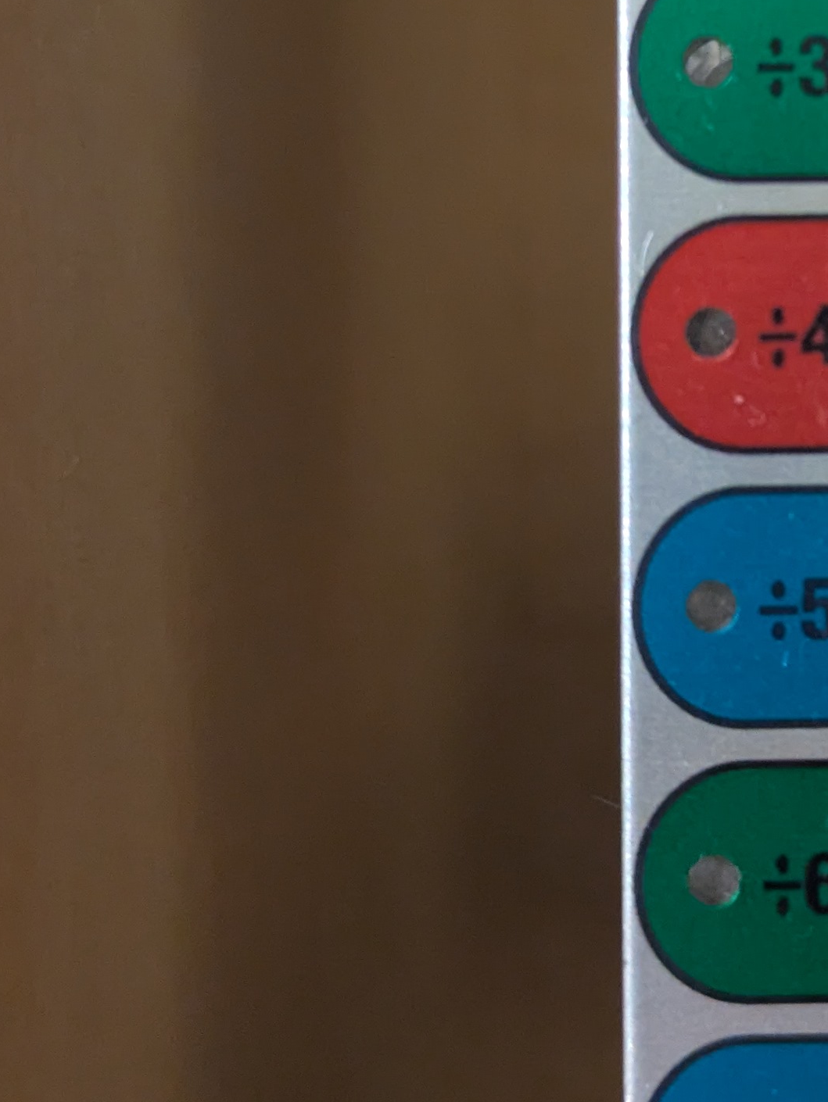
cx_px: 911
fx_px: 2613
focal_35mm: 82
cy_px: 170
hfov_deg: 17.4
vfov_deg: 23.4
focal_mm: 5.43
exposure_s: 1/25
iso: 722
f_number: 1.89
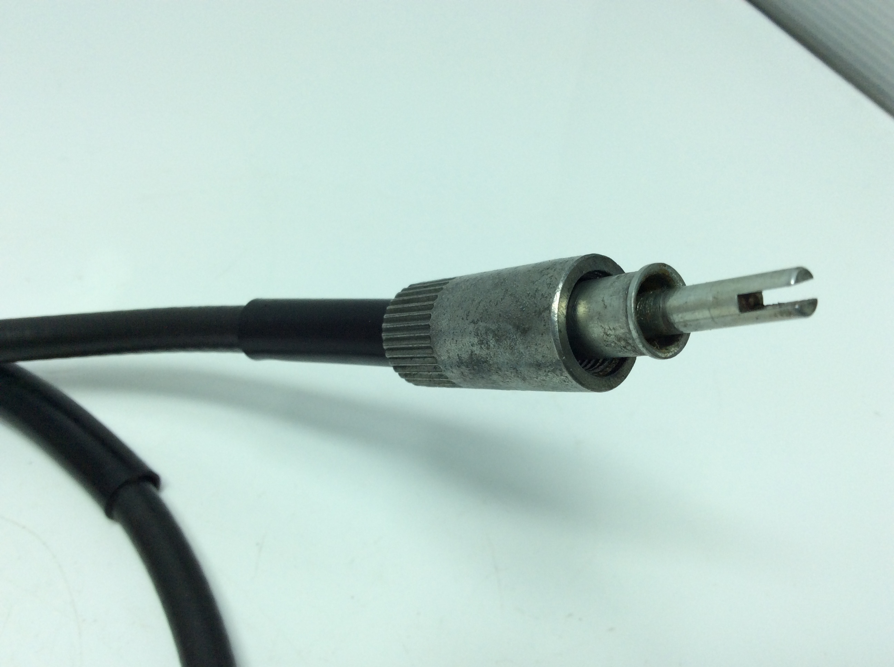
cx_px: 447
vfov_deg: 44.1
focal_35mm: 32
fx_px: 825
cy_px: 334
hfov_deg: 56.9
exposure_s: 1/515
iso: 32
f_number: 2.4
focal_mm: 3.3
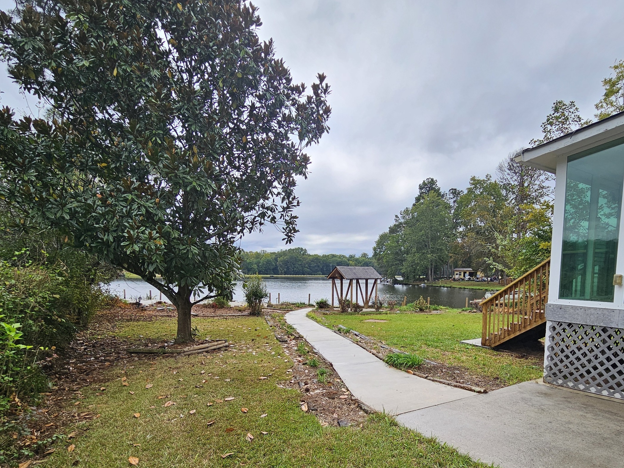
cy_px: 314
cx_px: 367
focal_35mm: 19
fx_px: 342
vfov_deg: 66.7
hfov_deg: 83.9
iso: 50
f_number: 2.2
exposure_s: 1/1546
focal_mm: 2.2
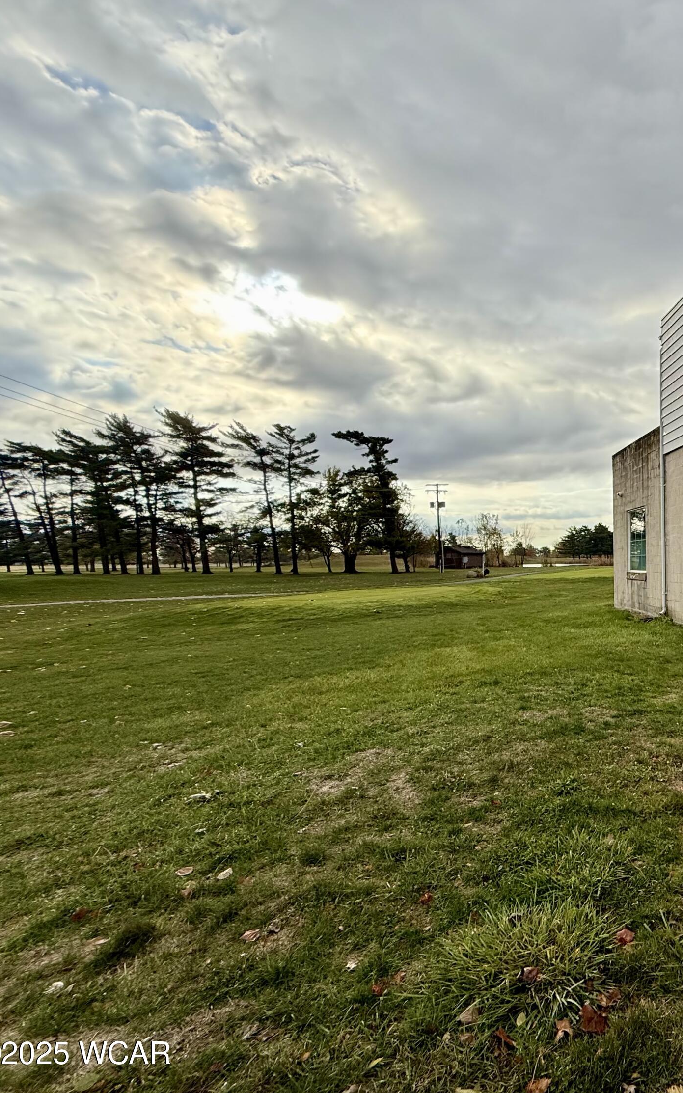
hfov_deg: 47.3
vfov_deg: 85.1
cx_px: 712
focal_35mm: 20
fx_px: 596
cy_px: 551
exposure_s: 1/1745
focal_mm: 2.22
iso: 64
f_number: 2.2
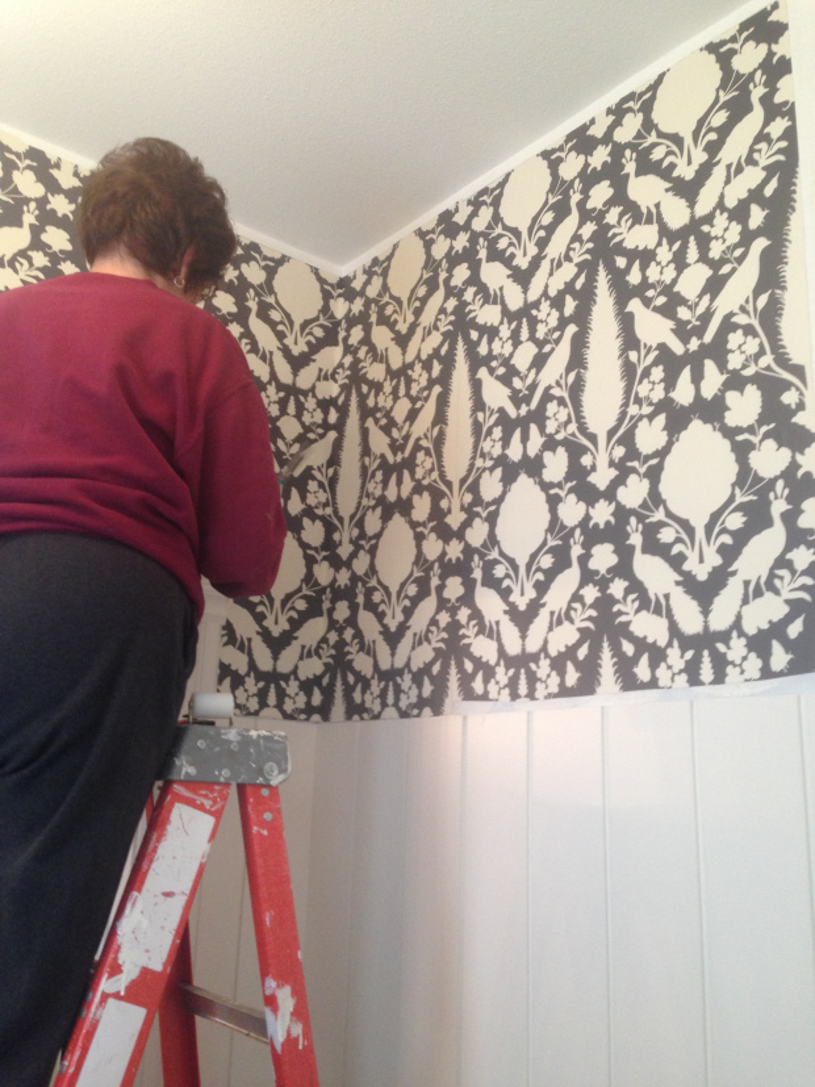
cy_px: 544
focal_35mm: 33
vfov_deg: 55.4
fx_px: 1036
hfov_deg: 42.9
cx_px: 408
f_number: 2.4
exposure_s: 1/20
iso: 160
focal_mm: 4.12
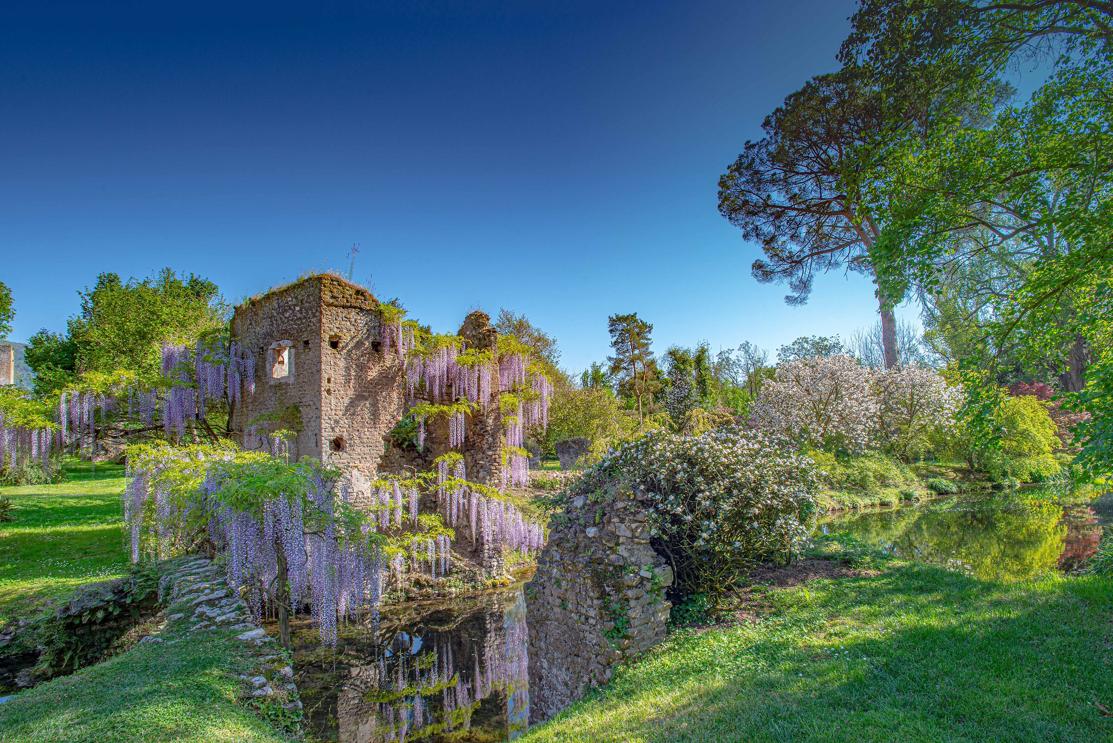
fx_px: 557
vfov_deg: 67.4
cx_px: 556
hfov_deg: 90.0
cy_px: 372
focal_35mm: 18
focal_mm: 18
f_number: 16
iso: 160
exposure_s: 1/50
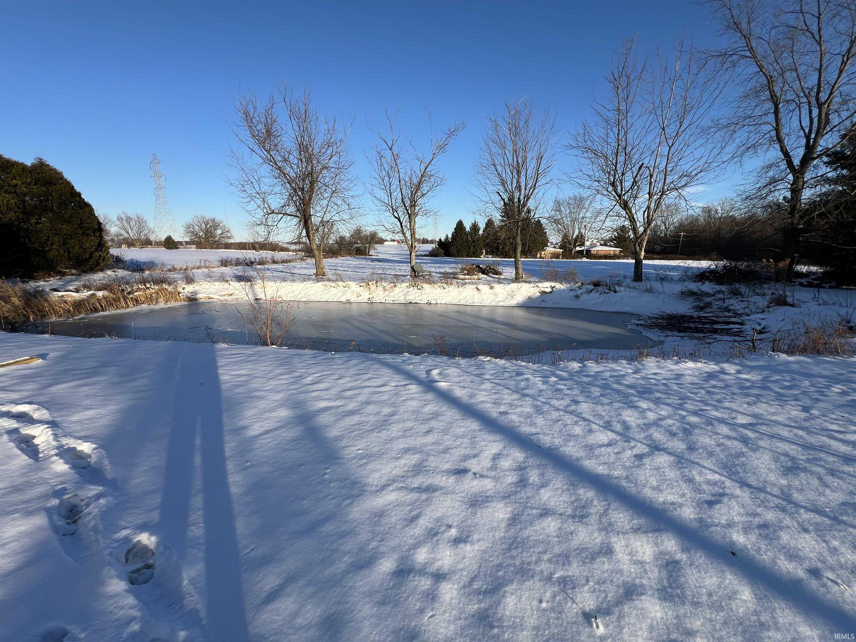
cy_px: 321
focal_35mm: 13
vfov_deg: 89.9
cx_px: 428
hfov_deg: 106.2
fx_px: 321
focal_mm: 1.57
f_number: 1.8
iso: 32
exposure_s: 1/1946
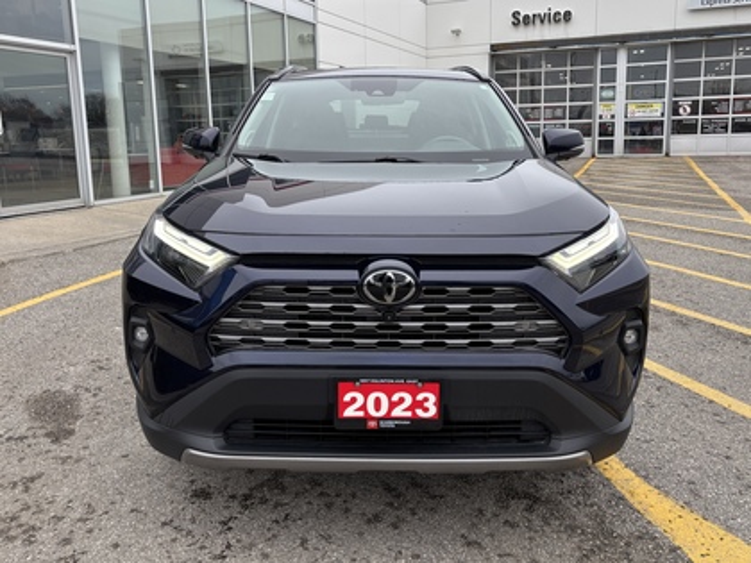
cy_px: 282
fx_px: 564
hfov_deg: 67.3
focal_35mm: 26
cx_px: 376
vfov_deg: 53.1
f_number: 1.6
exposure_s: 1/763
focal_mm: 5.96
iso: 50
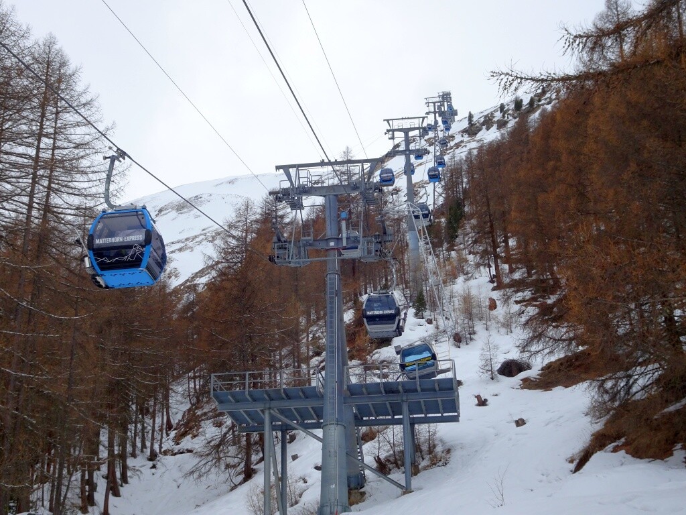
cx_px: 343
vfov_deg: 29.1
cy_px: 258
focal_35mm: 50
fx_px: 991
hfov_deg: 38.2
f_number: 4.5
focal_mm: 8.51
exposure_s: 1/640
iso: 80
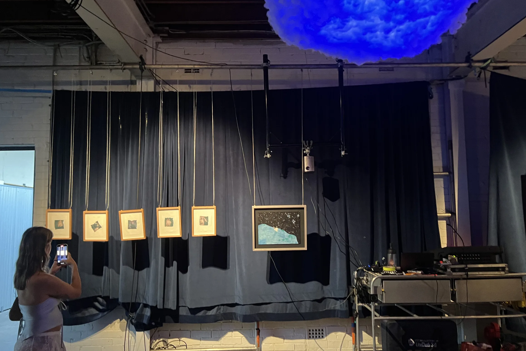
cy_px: 180
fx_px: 409
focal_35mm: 28
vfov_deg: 46.4
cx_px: 265
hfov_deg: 65.5
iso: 640
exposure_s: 1/25
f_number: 1.5
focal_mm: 5.7
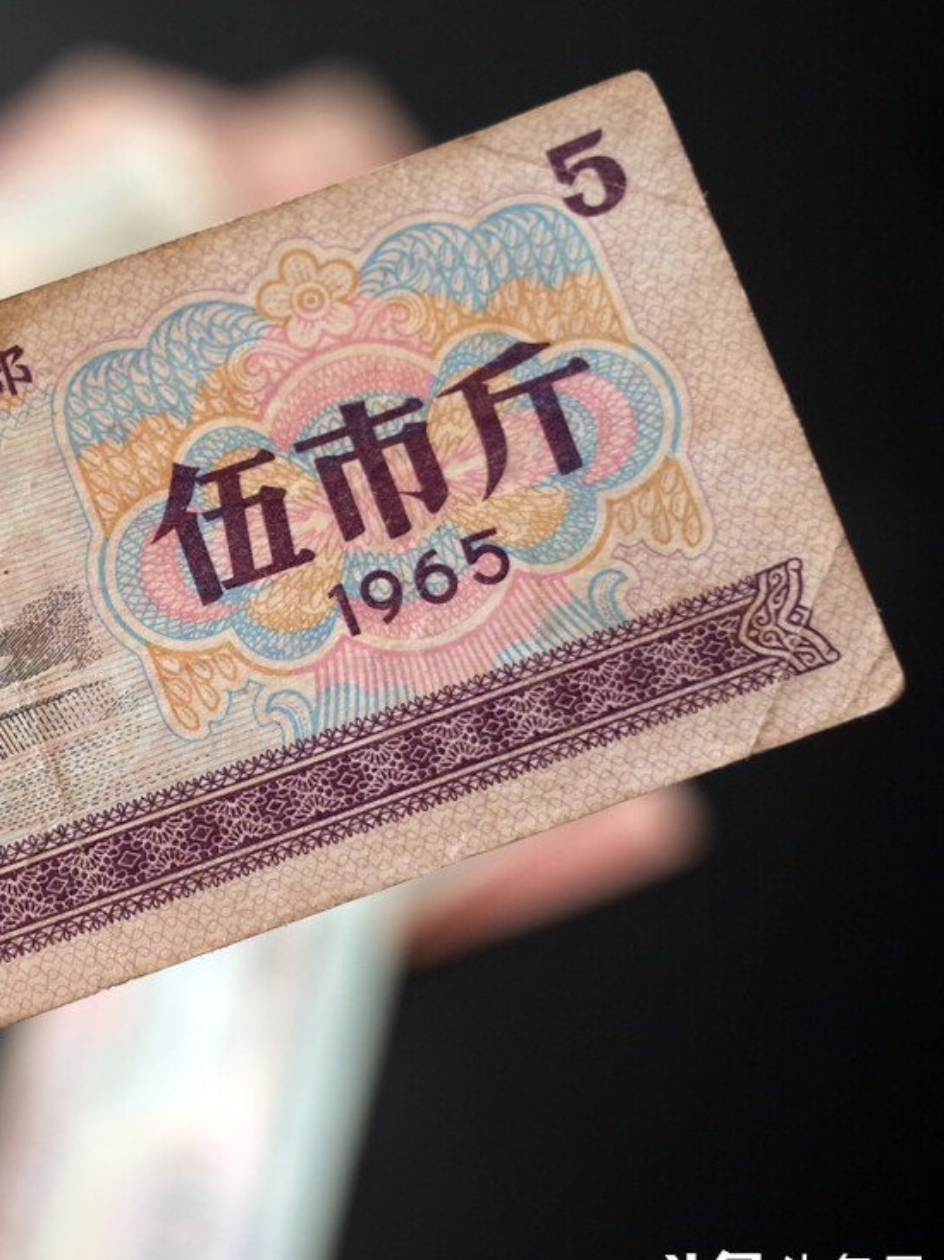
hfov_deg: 24.9
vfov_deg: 34.9
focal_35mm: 55
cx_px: -60
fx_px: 2002
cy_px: 664
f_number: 2.8
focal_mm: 18.3
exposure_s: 1/40
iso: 200
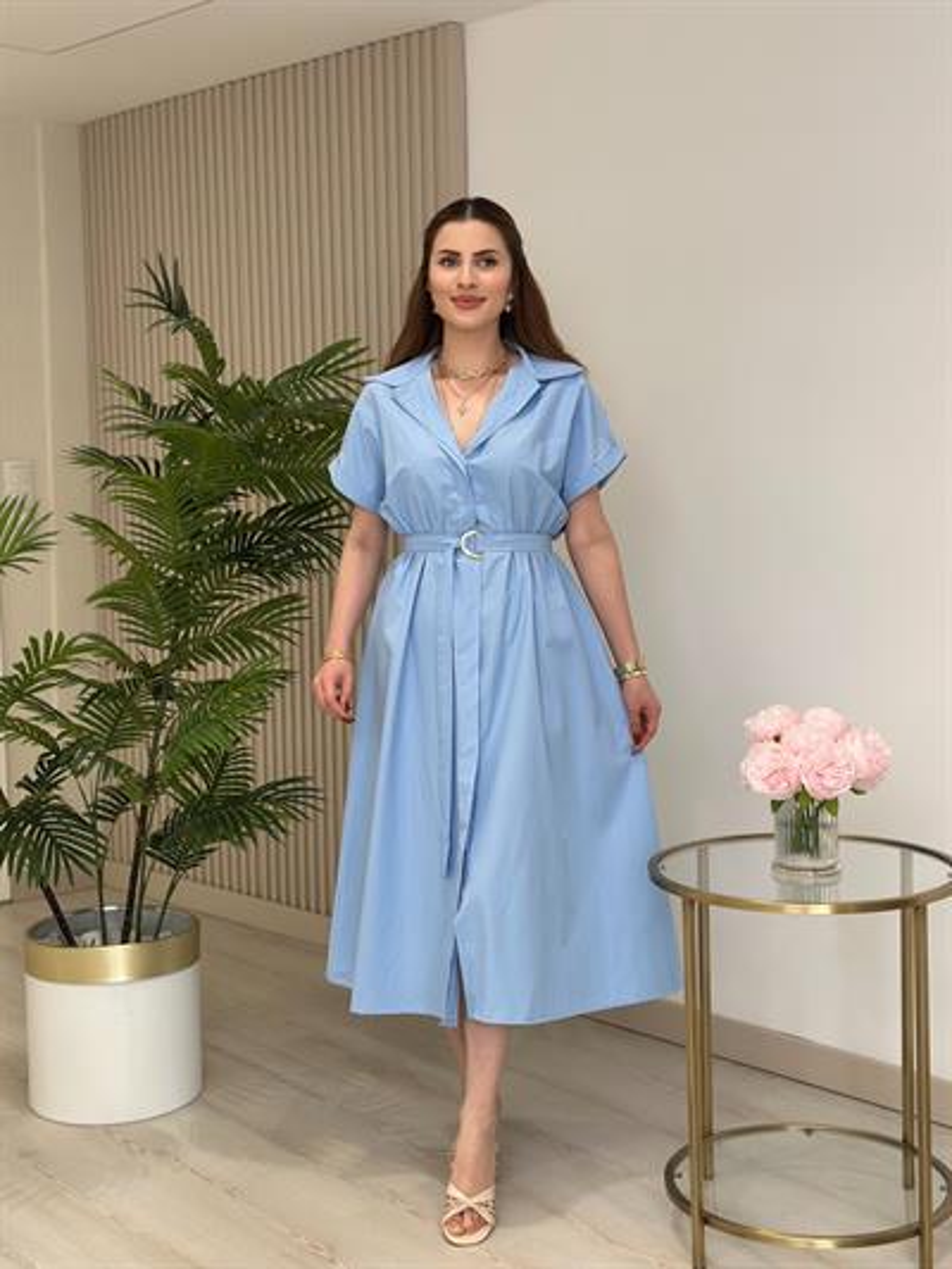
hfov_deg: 30.3
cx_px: 476
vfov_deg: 39.6
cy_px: 634
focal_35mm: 48
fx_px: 1759
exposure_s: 1/355
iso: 80
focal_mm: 6.86
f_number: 1.78
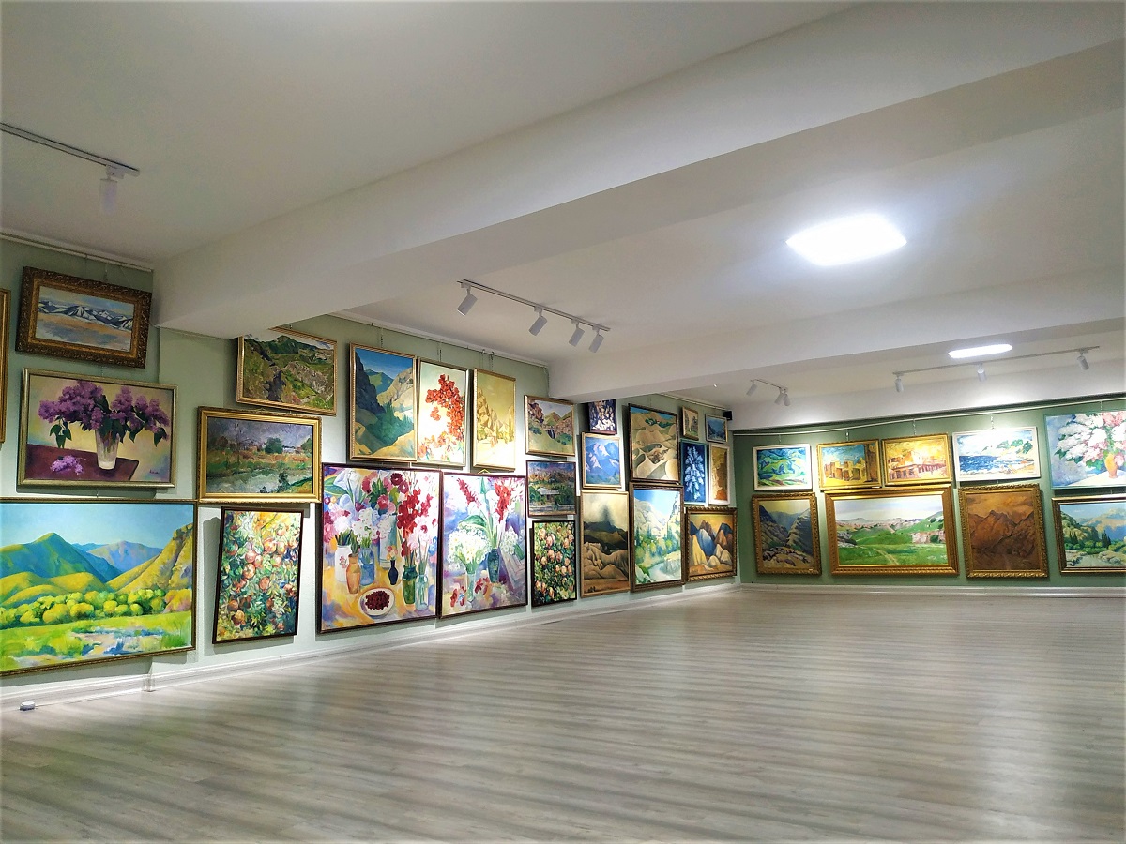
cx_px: 563
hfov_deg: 71.6
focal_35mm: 24
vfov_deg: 56.8
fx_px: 781
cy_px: 422
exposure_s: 1/100
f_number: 1.9
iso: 200
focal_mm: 3.94
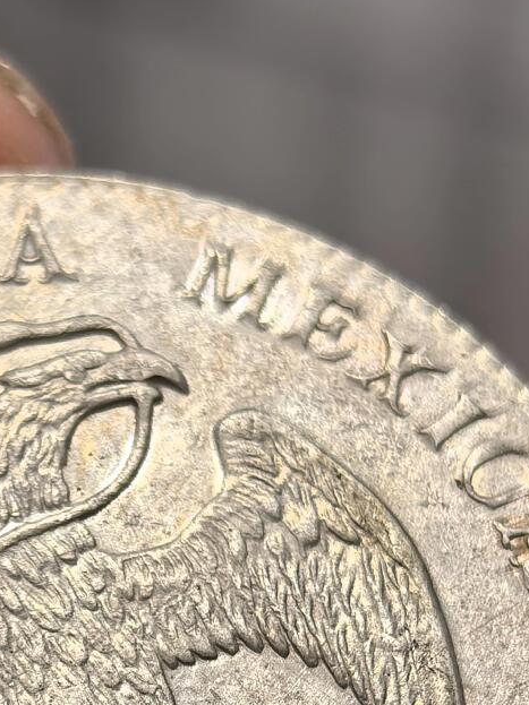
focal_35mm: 156
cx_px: 50
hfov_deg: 9.5
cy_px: 754
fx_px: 3180
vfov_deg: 12.5
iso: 200
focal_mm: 6.98
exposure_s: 1/100
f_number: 2
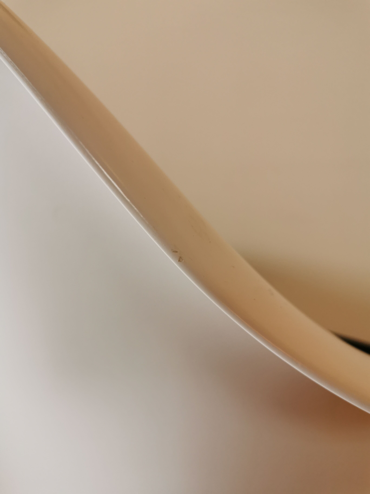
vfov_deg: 65.3
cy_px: 247
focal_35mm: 27
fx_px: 385
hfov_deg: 51.4
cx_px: 185
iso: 160
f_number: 1.8
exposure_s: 1/100
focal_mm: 5.58
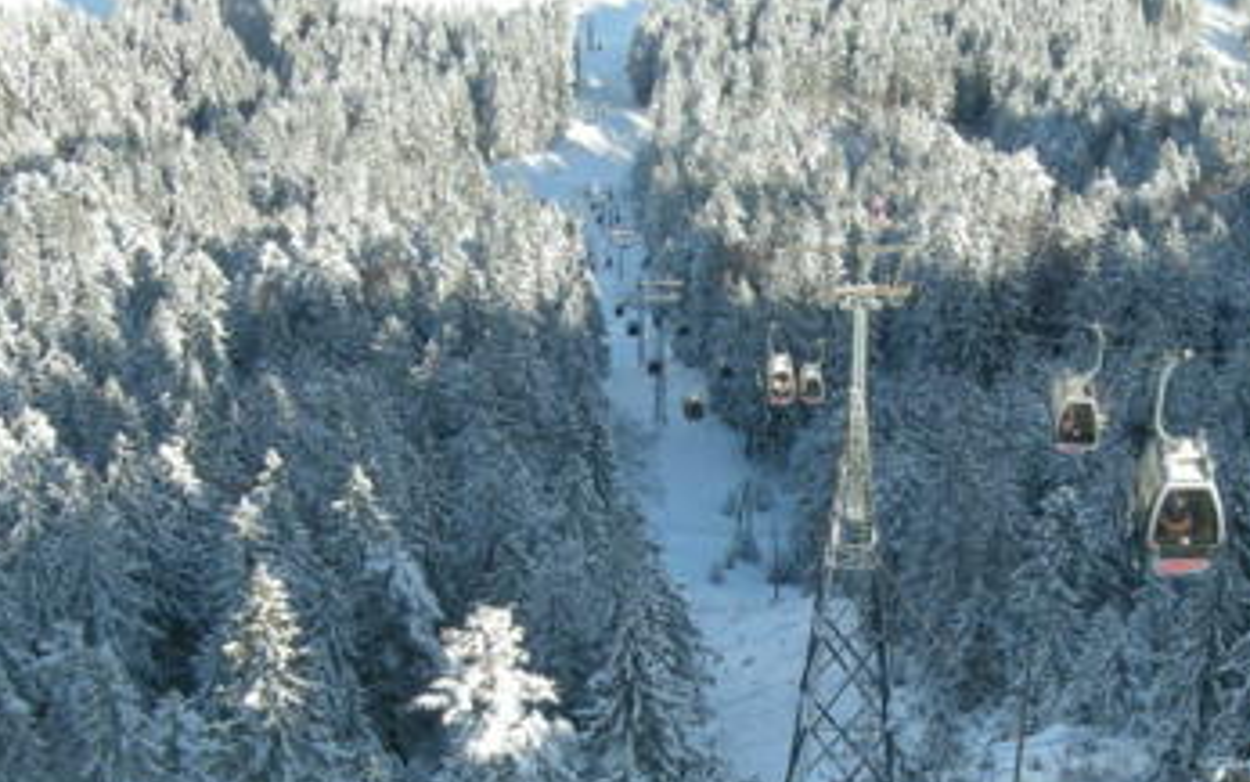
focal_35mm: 111
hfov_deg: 18.7
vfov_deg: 11.7
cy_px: 699
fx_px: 3782
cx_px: 863
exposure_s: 1/234
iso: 64
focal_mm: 12.9
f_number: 5.5
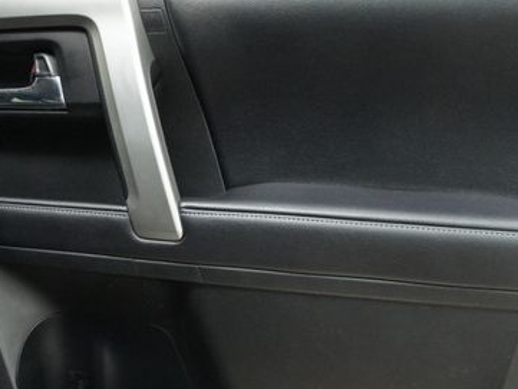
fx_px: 689
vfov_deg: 31.3
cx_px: 198
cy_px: 260
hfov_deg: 41.0
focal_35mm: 46
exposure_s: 1/30
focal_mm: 18
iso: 1600
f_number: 3.5
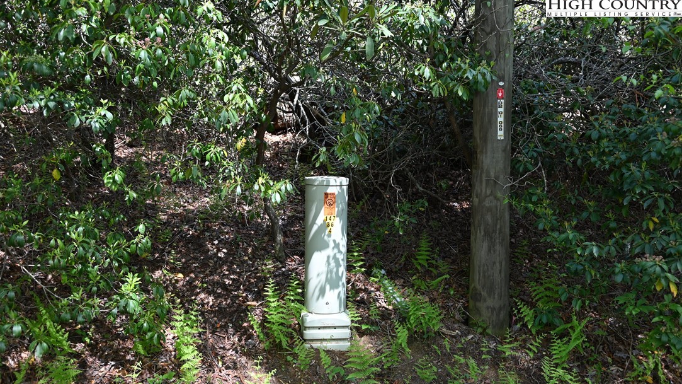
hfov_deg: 48.4
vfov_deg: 28.3
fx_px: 759
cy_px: 211
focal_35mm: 42
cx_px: 341
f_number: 5
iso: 400
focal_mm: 40
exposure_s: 1/250
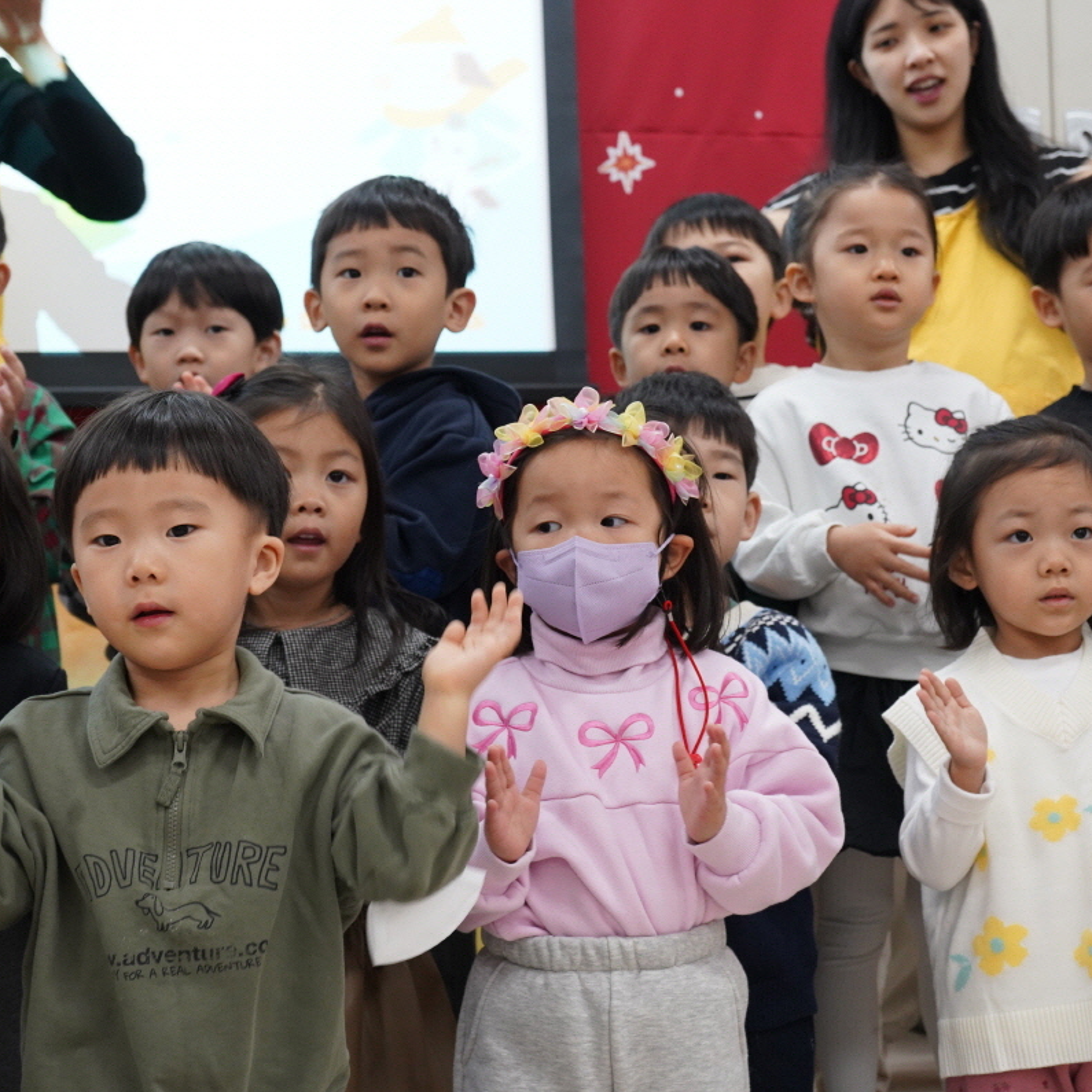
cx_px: 518
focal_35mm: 77
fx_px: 2748
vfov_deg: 22.5
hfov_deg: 22.5
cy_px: 548
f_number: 6.3
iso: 2500
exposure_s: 1/100
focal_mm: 60
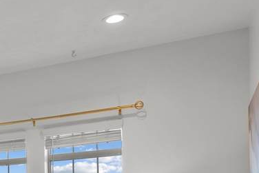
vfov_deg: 18.5
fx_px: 489
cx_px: -132
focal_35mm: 68
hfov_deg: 23.5
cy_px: 232
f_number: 8
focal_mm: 20
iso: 500
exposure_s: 1/6
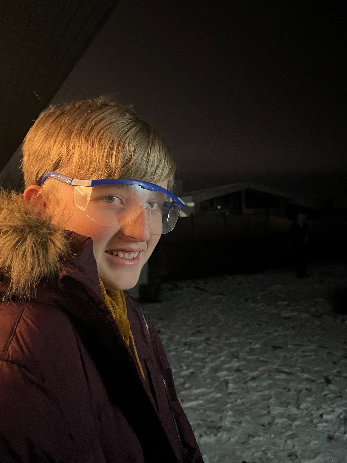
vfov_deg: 67.3
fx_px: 348
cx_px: 174
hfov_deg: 53.1
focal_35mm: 26
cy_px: 232
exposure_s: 1/25
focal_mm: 5.7
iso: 1000
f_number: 1.5
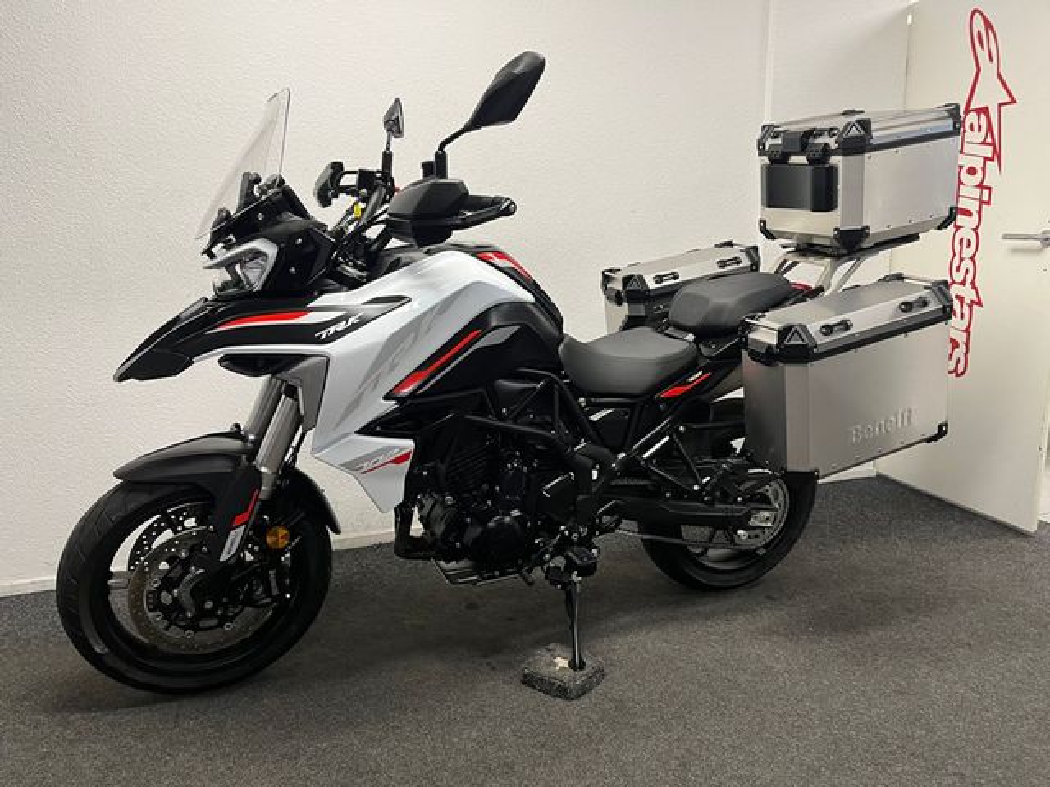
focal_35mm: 26
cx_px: 525
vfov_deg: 53.1
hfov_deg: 67.3
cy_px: 394
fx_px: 789
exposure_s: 1/50
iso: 100
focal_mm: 5.1
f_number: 1.6
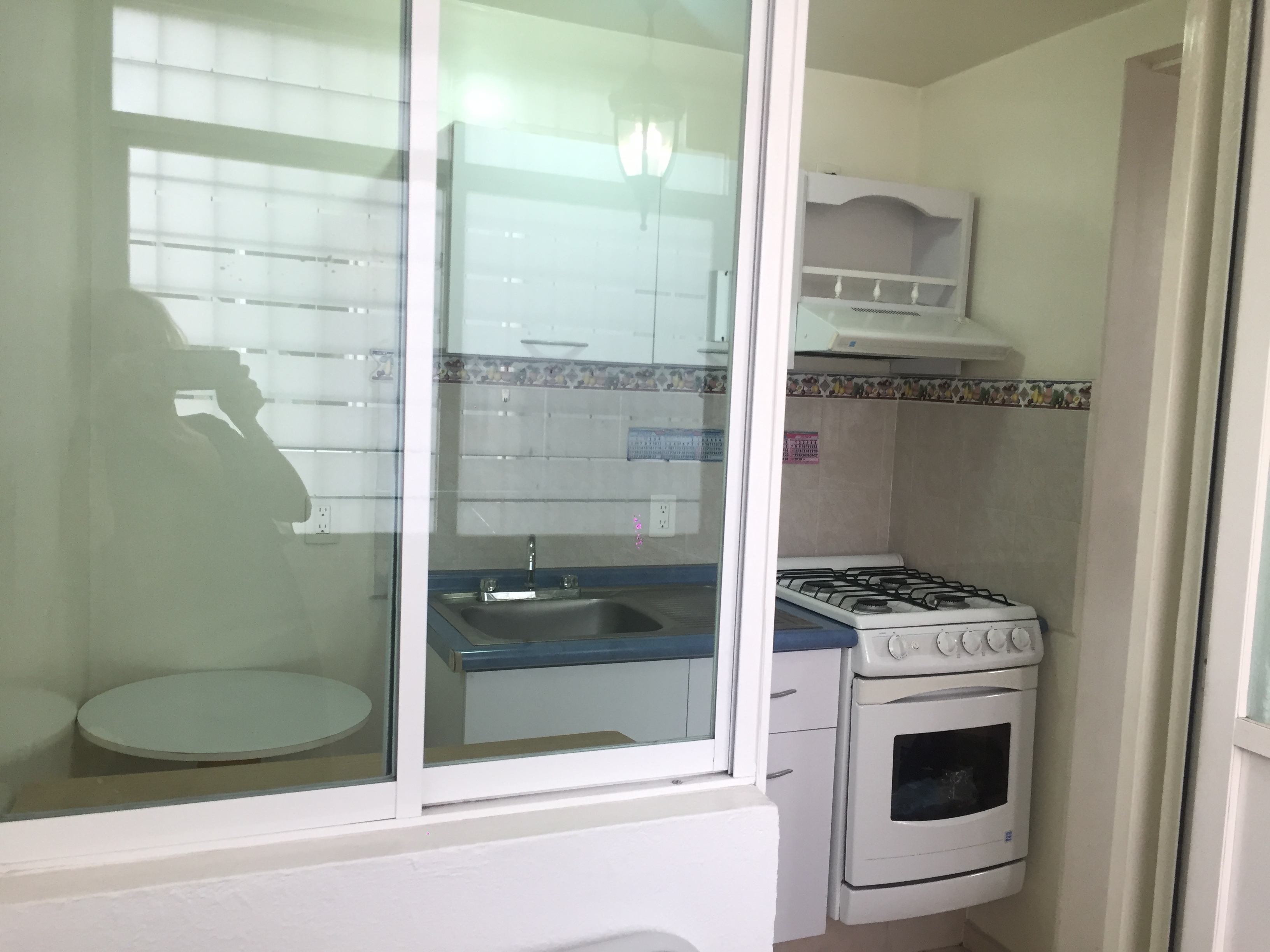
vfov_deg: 48.2
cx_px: 635
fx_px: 1064
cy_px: 476
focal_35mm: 29
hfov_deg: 61.7
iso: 40
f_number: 2.2
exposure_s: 1/30
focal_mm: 4.15
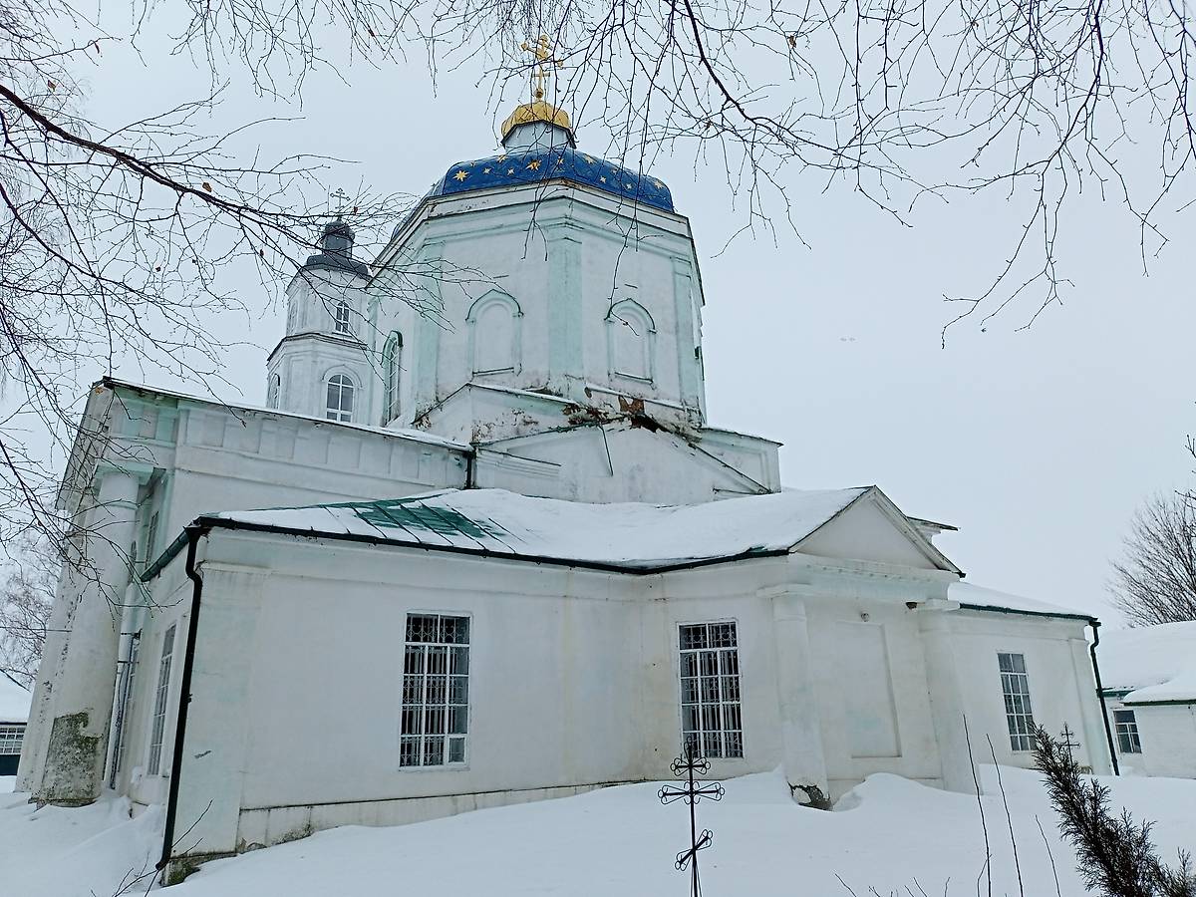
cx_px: 598
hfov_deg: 63.4
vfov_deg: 49.7
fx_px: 967
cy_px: 448
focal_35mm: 28
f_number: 1.8
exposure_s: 1/2016
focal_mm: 4.69
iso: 113
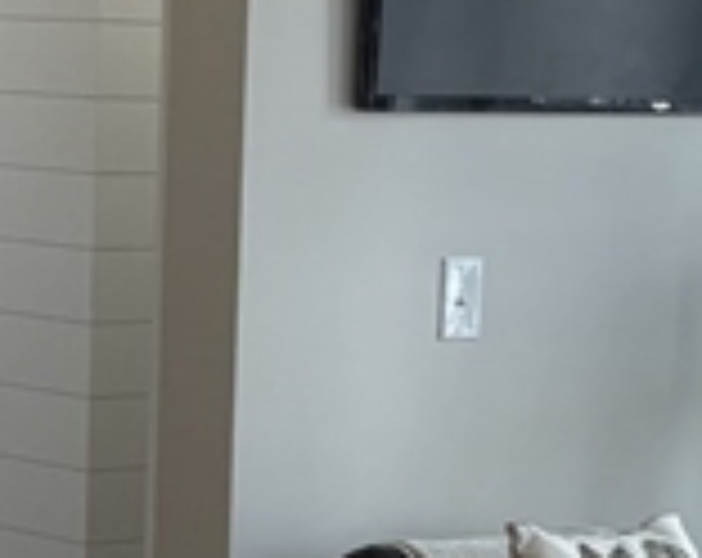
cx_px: 310
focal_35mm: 167
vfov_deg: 9.2
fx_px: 3461
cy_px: 549
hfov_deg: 11.6
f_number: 1.6
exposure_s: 1/229
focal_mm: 5.96
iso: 125
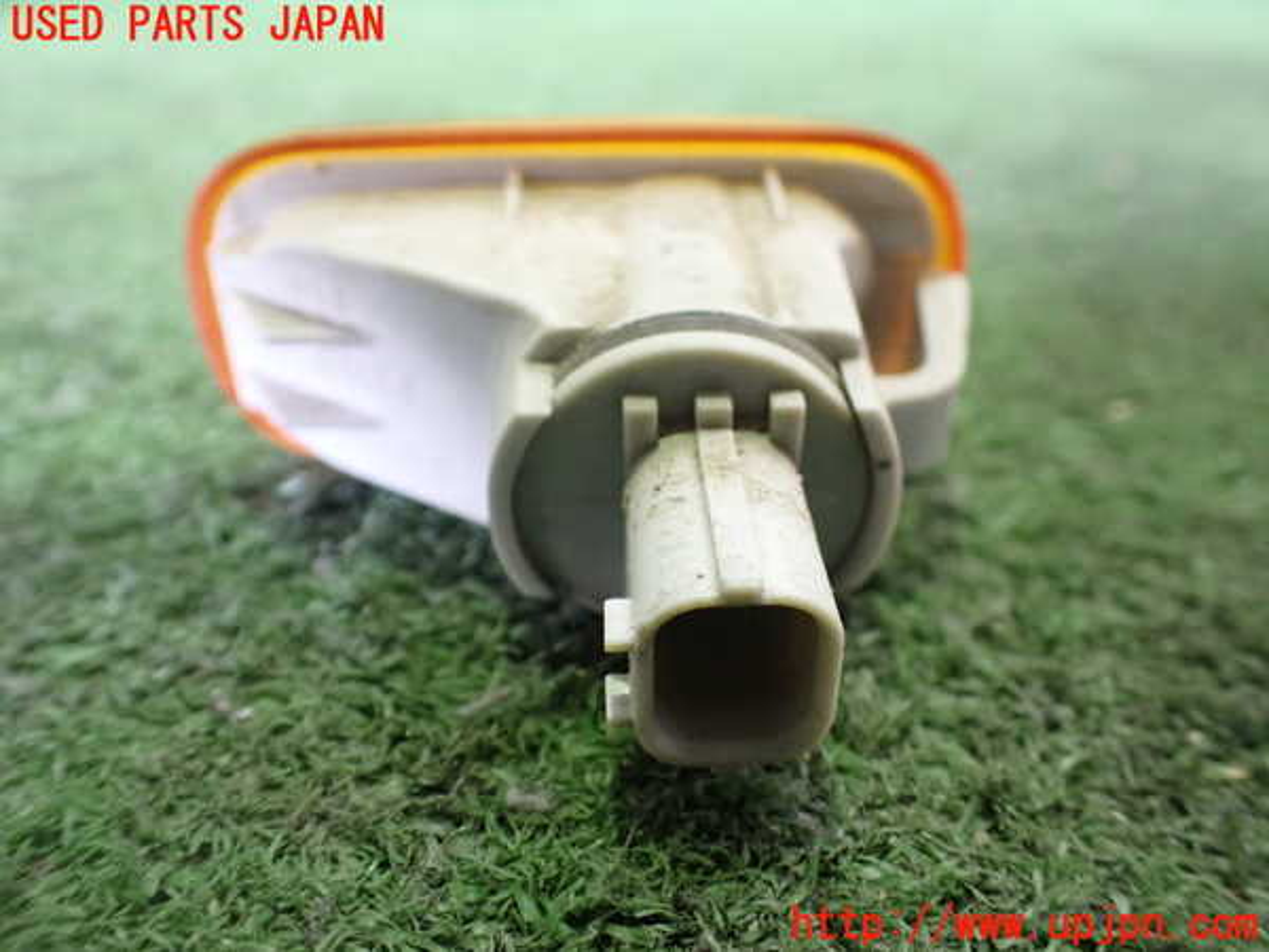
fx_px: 1100
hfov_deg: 60.0
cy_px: 476
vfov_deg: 46.8
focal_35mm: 30
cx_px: 634
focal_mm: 5.4
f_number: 2.3
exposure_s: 1/50
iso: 800
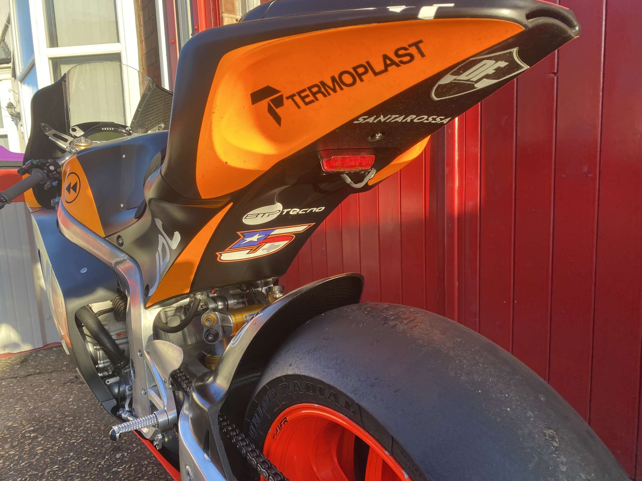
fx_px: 482
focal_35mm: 26
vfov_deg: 53.1
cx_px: 321
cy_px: 240
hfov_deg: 67.3
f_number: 1.8
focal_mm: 4.25
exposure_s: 1/265
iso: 32
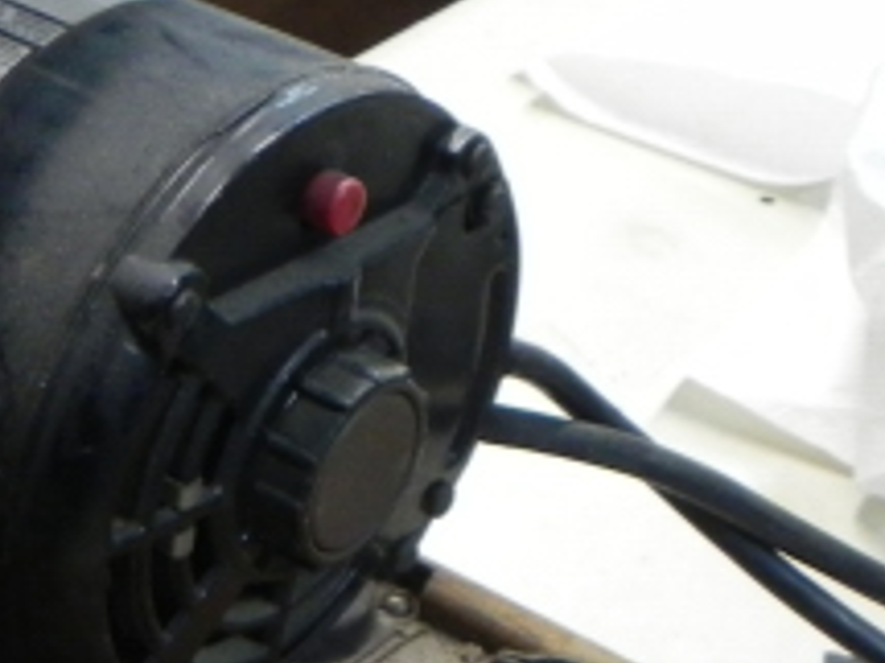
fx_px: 2862
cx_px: -150
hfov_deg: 16.9
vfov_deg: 13.2
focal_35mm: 112
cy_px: 430
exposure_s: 1/19.4
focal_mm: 5.9
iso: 400
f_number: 2.8
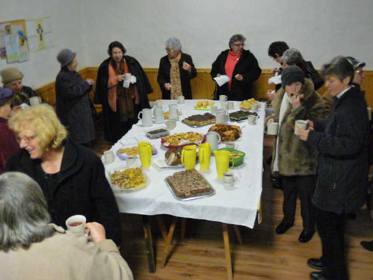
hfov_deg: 52.6
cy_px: 140
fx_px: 377
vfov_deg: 40.7
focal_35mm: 35
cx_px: 186
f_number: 2.8
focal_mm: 4.8
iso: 800
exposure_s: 1/15
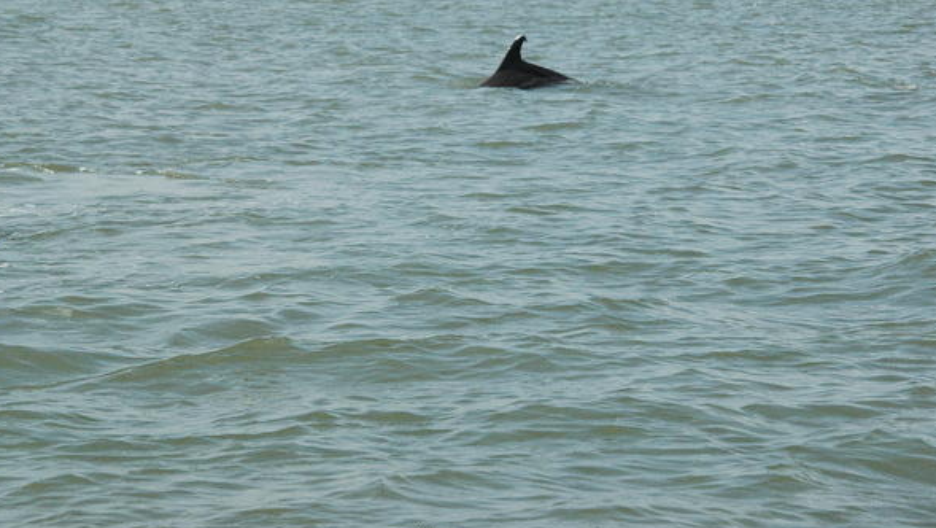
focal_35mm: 167
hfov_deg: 12.9
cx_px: 464
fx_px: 4147
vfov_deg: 7.3
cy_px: 198
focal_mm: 98
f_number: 11
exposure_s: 1/2000
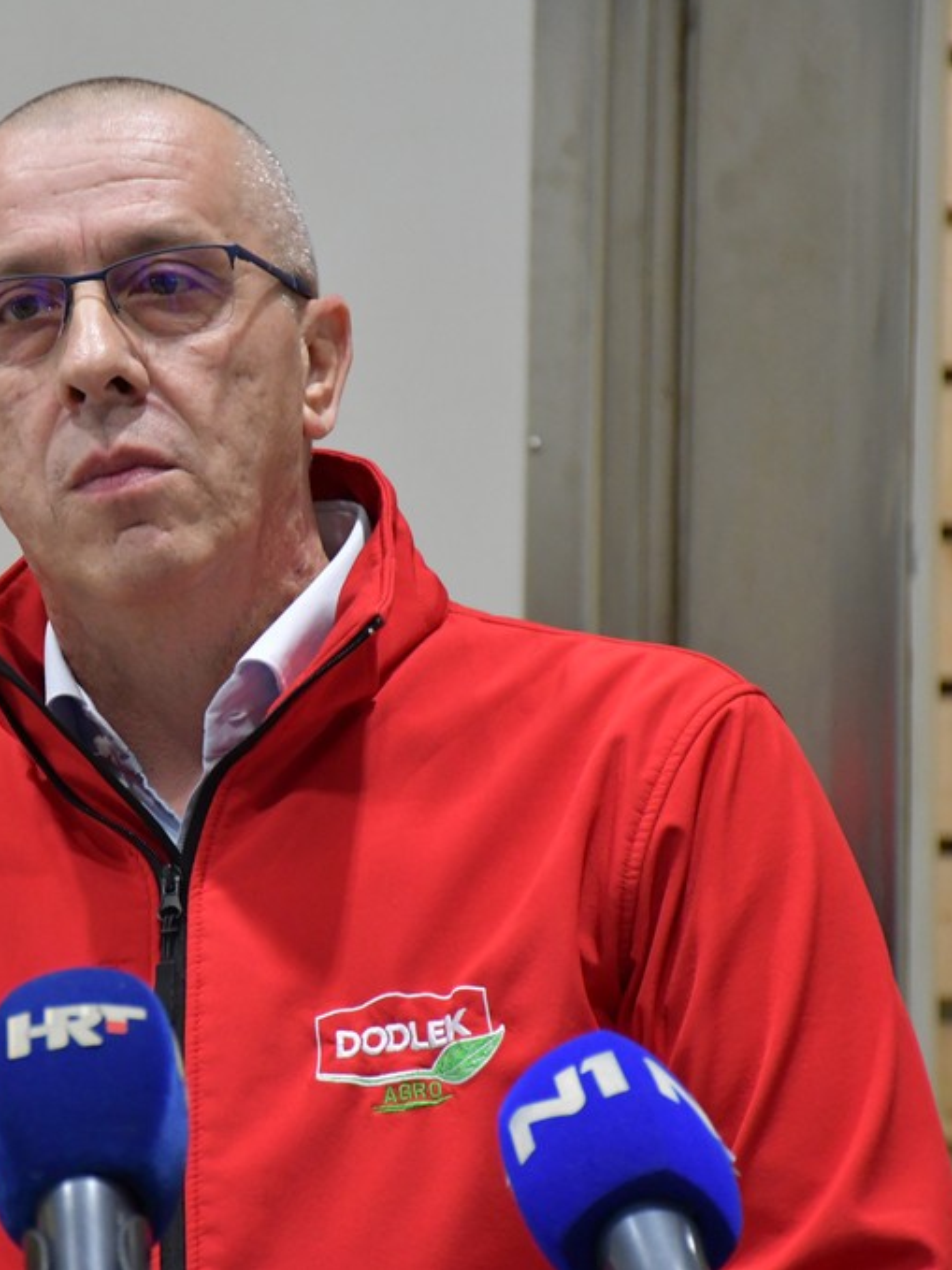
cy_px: 633
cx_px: 161
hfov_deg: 7.2
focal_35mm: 206
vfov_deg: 9.6
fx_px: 7556
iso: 3200
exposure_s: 1/125
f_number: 5.3
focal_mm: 95
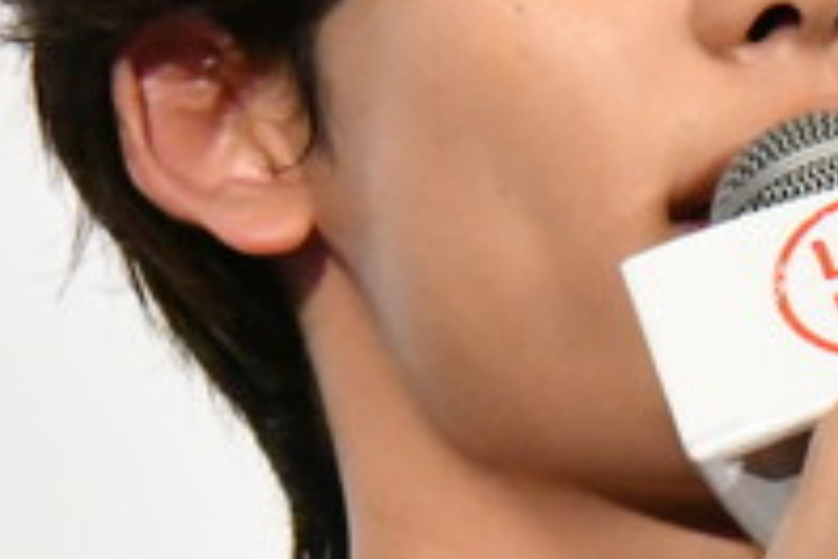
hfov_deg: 1.8
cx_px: 749
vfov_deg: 1.2
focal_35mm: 1176
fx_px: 27362
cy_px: 506
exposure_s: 1/250
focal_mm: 155
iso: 12800
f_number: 8
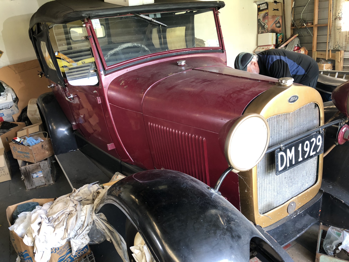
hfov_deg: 63.4
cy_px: 131
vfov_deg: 49.7
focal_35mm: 28
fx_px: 282
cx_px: 174
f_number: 1.8
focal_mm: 4
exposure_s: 1/20
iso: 40
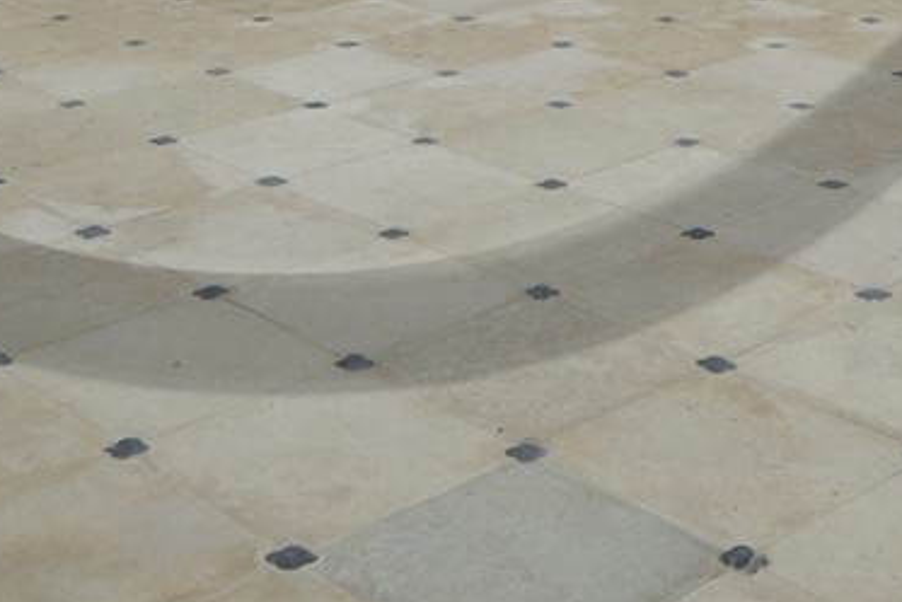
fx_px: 1504
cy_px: -614
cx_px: 273
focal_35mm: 60
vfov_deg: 16.8
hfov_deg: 33.0
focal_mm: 14
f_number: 7.1
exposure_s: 1/25
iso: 200
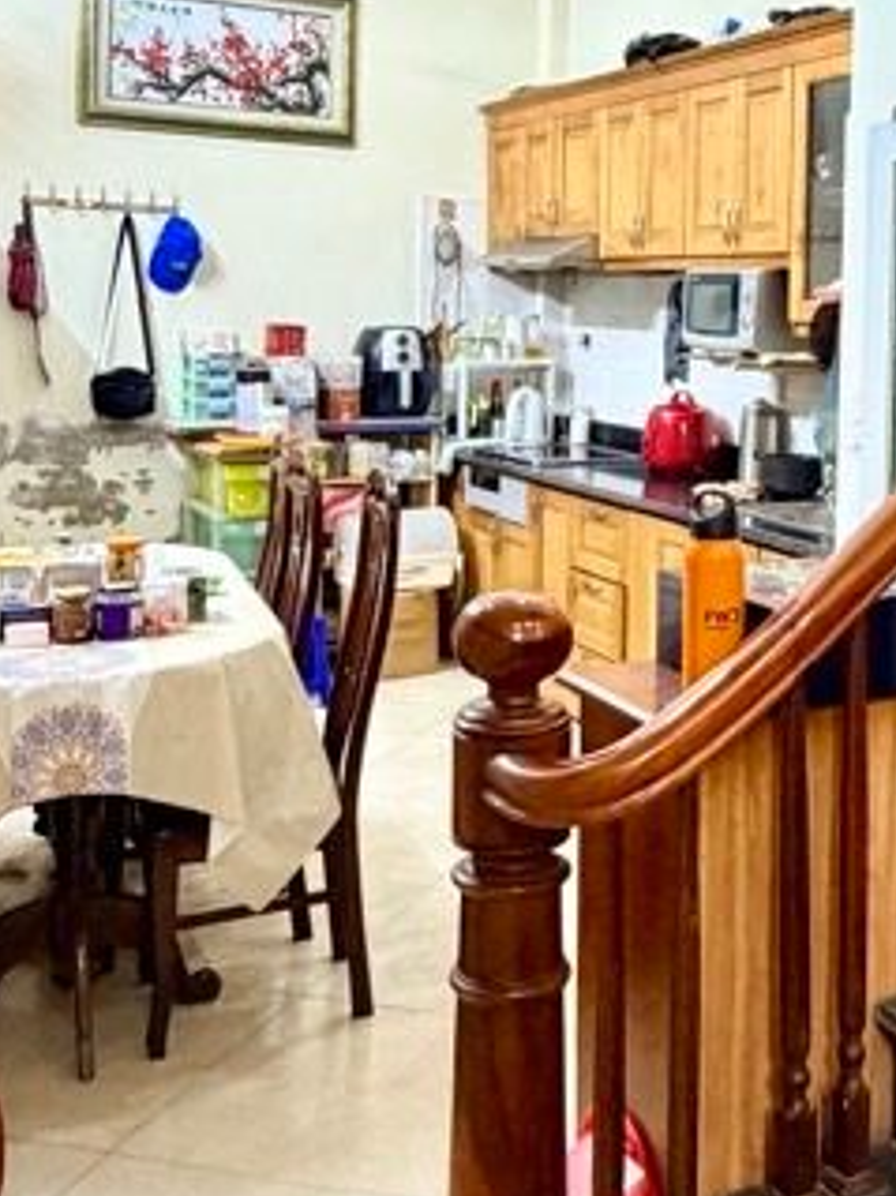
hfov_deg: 31.0
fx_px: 1554
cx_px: 765
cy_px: 375
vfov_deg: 41.4
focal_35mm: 45
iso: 320
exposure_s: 1/50
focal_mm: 2.22
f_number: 2.2
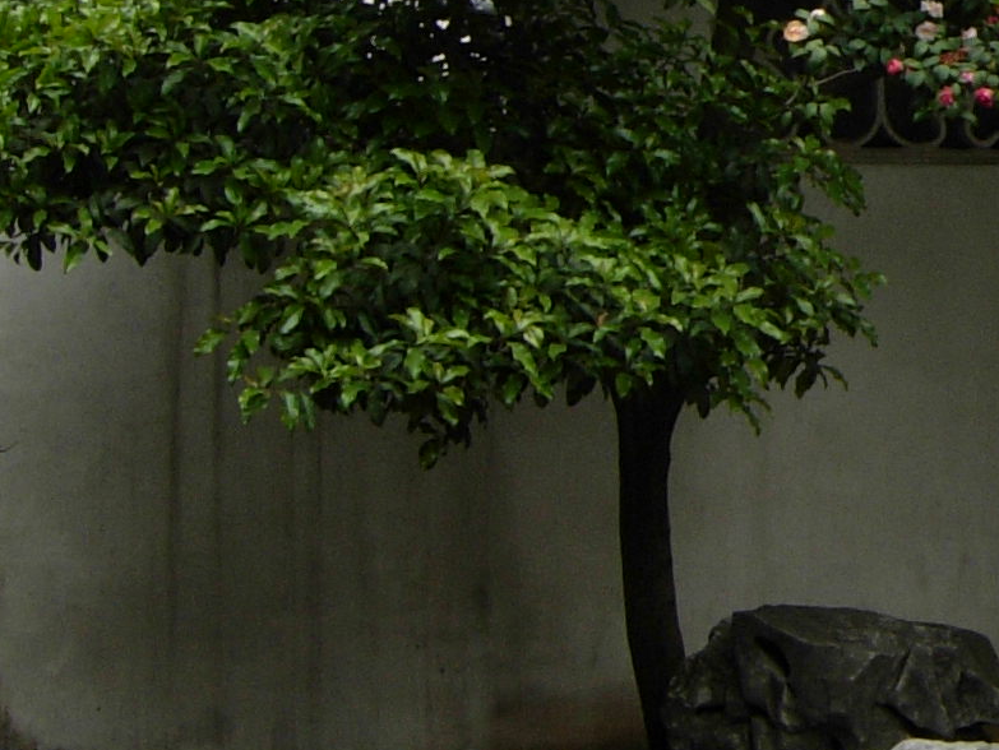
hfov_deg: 12.3
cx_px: 1684
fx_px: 4331
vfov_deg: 9.7
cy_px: -170
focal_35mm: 150
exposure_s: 1/104
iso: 50
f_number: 6.1
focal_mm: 7.5
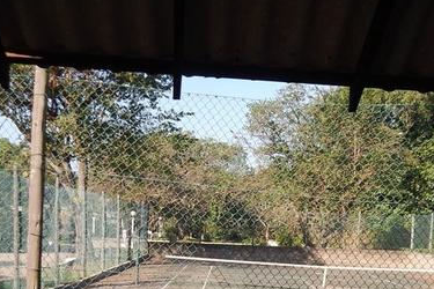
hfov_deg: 38.8
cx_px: 251
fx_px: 615
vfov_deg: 25.3
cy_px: 281
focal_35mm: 51
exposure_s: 1/640
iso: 125
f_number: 3
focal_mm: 4
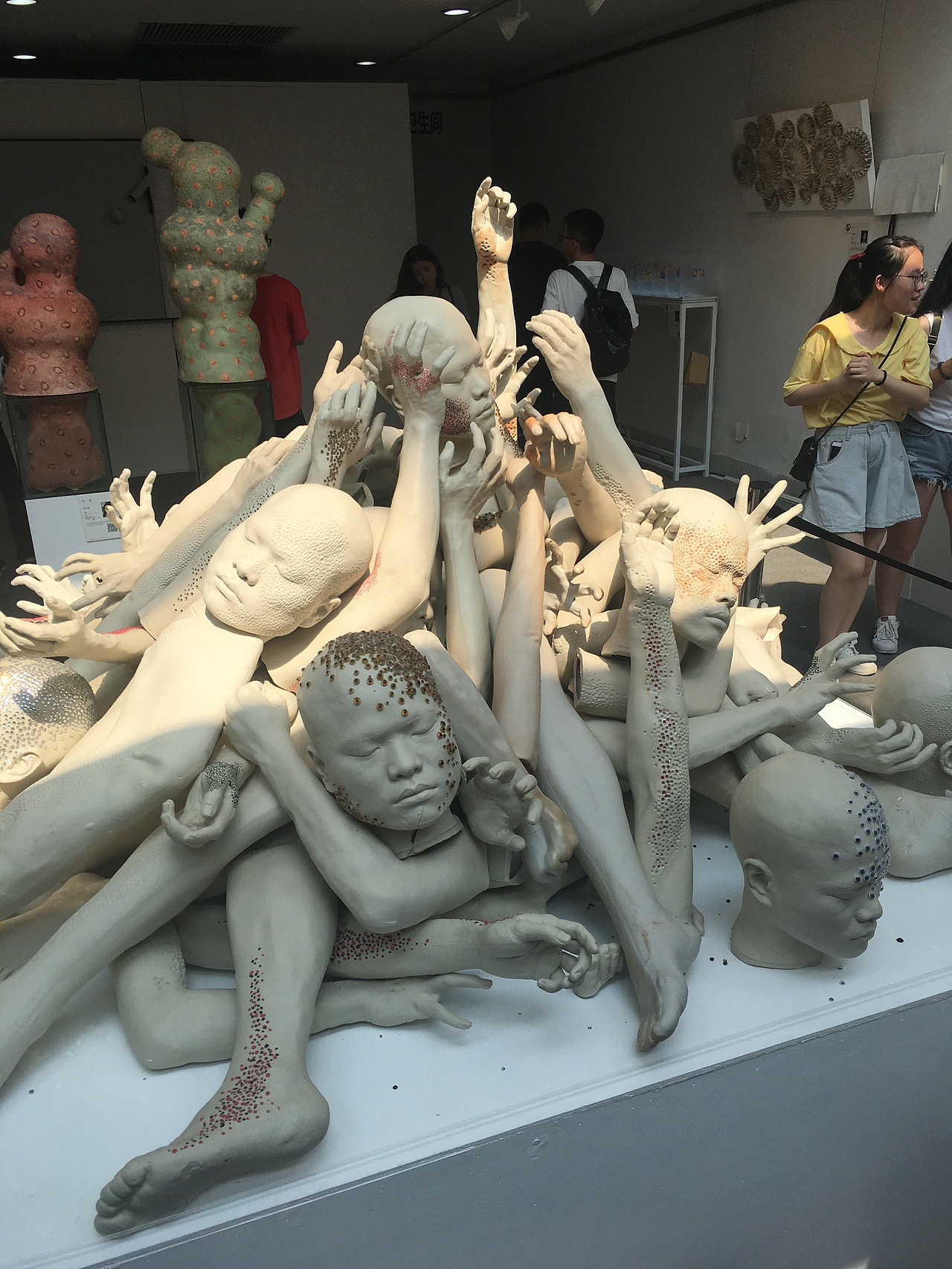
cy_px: 634
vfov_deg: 61.7
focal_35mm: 29
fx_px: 1064
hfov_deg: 48.2
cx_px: 476
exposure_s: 1/739
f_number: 2.2
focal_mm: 4.15
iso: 25
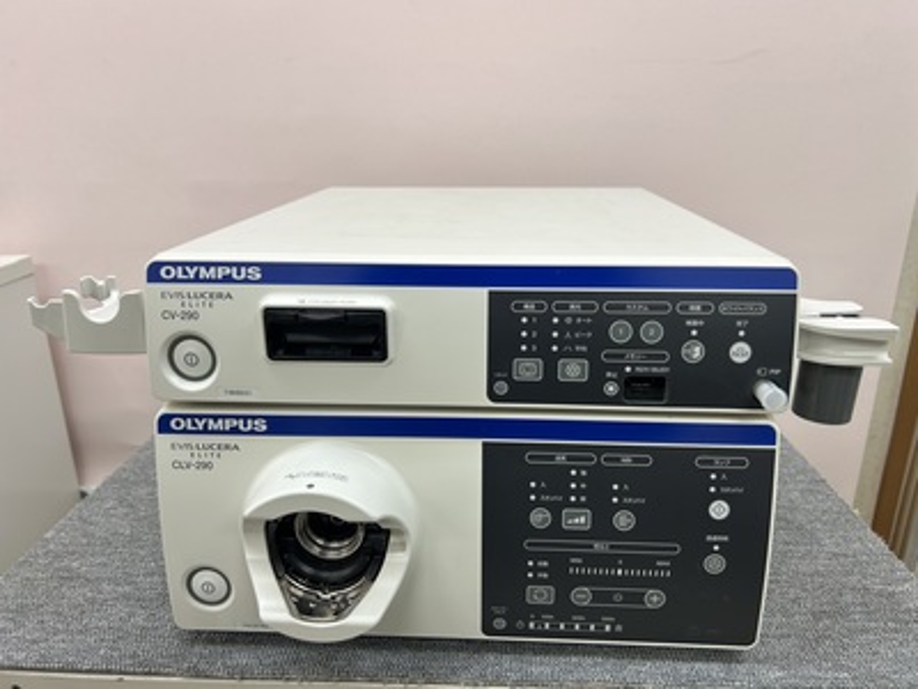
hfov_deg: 67.3
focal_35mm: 26
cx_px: 459
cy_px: 344
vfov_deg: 53.1
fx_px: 690
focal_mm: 5.7
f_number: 1.5
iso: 40
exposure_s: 1/120
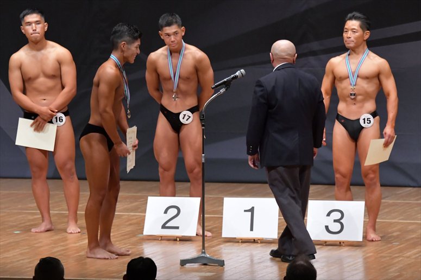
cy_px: 140
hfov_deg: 7.6
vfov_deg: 5.1
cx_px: 210
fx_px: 3156
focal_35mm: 270
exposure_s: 1/400
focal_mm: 180
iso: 6400
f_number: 5.6
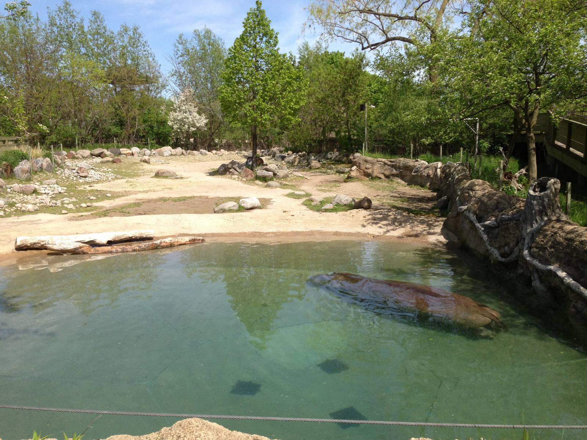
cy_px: 220
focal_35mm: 33
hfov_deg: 55.4
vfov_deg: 42.9
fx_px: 560
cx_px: 294
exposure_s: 1/1550
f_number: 2.4
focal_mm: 4.13
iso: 64
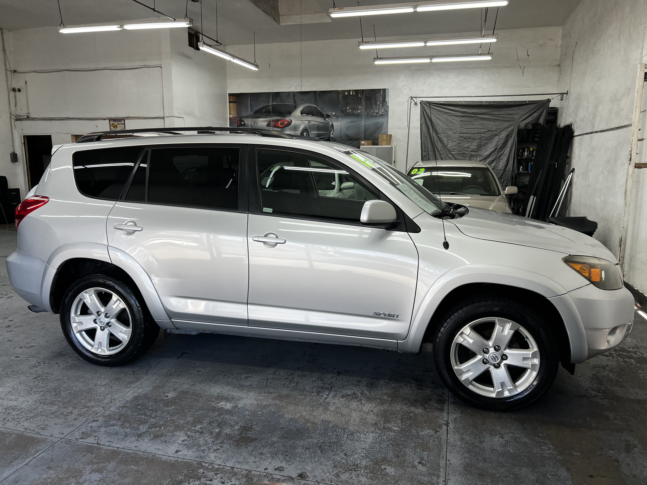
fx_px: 486
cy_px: 242
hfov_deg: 67.3
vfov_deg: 53.1
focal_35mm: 26
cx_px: 324
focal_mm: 5.7
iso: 32
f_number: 1.5
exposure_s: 1/120
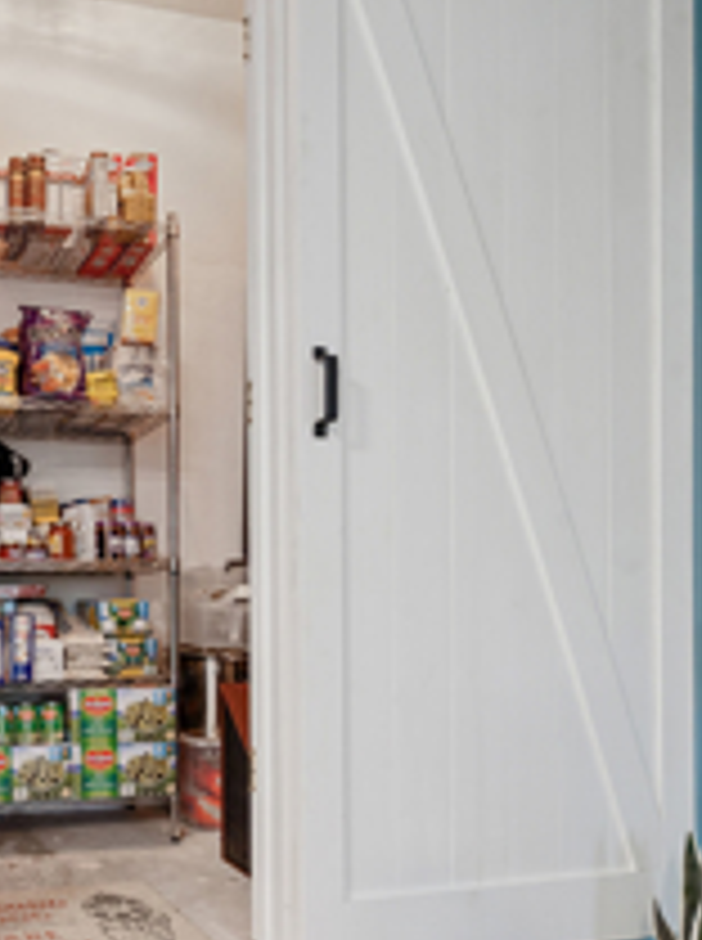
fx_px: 787
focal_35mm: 29
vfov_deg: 60.8
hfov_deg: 42.0
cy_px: 594
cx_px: 7
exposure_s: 1/13
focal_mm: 14
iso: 400
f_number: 9
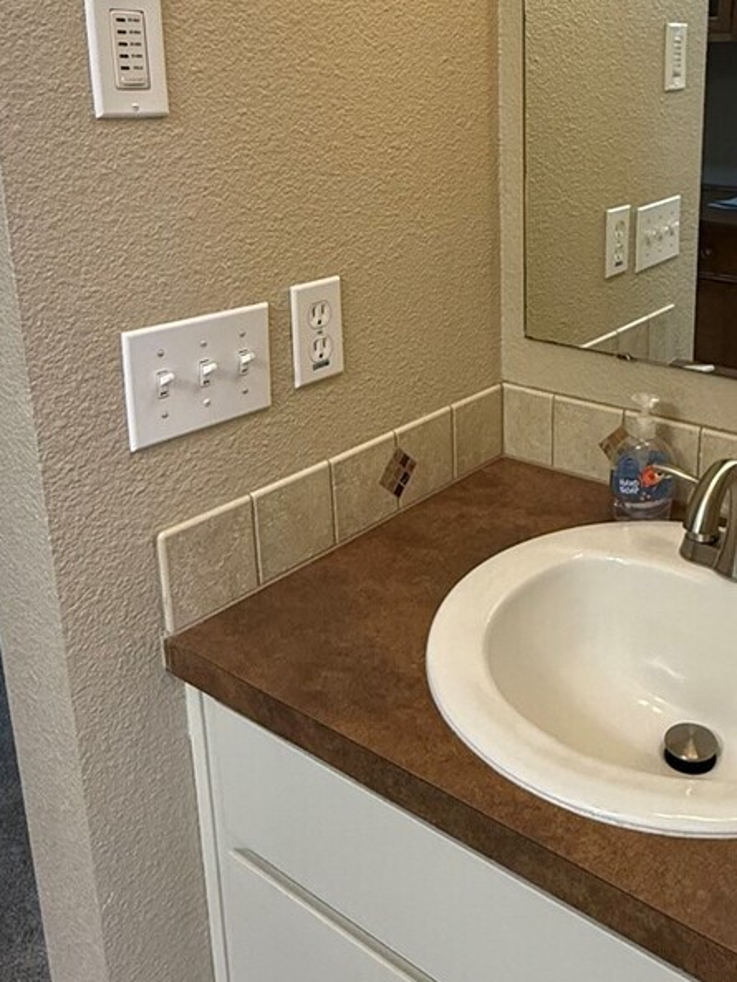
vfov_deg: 52.6
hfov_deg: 40.7
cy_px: 306
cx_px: 547
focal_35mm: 34
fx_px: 965
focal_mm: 2.22
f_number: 2.2
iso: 320
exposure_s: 1/60
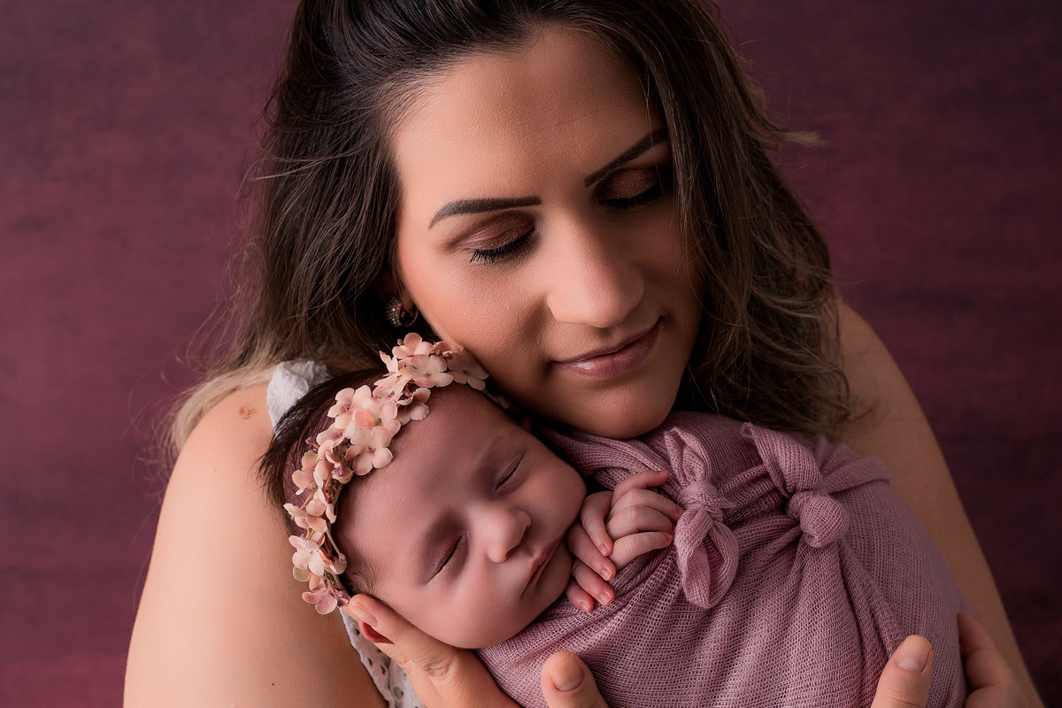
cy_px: 354
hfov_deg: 38.2
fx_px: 1534
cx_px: 531
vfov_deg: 26.0
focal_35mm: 52
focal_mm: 35
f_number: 5.6
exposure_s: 1/200
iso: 160
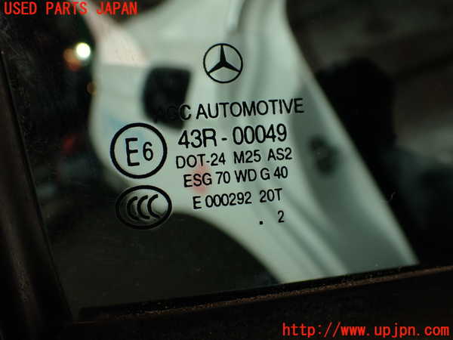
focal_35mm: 36
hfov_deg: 51.4
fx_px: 471
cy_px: 170
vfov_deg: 39.7
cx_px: 226
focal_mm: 6.37
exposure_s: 1/125
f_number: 3.5
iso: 100
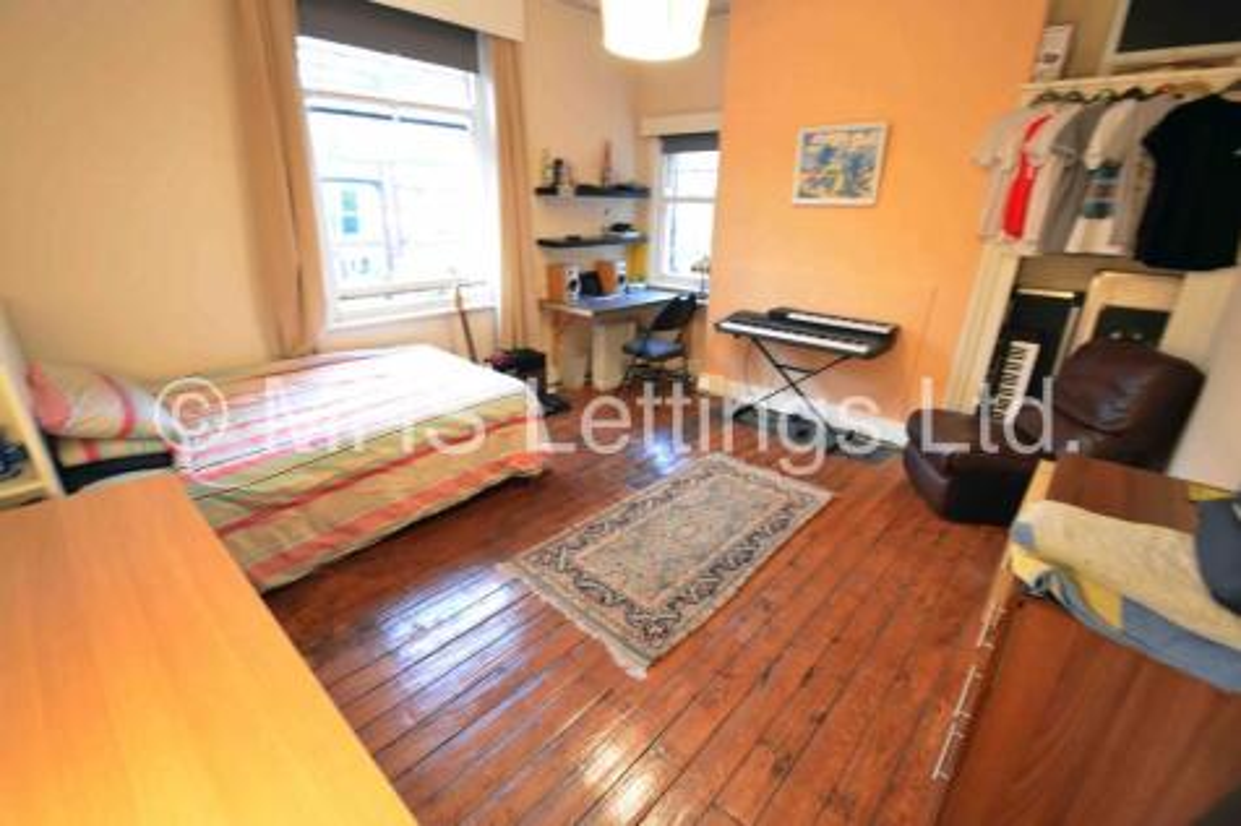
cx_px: 620
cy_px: 413
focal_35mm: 15
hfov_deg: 100.4
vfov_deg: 77.3
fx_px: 517
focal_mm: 10
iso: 1000
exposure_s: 1/4
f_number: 5
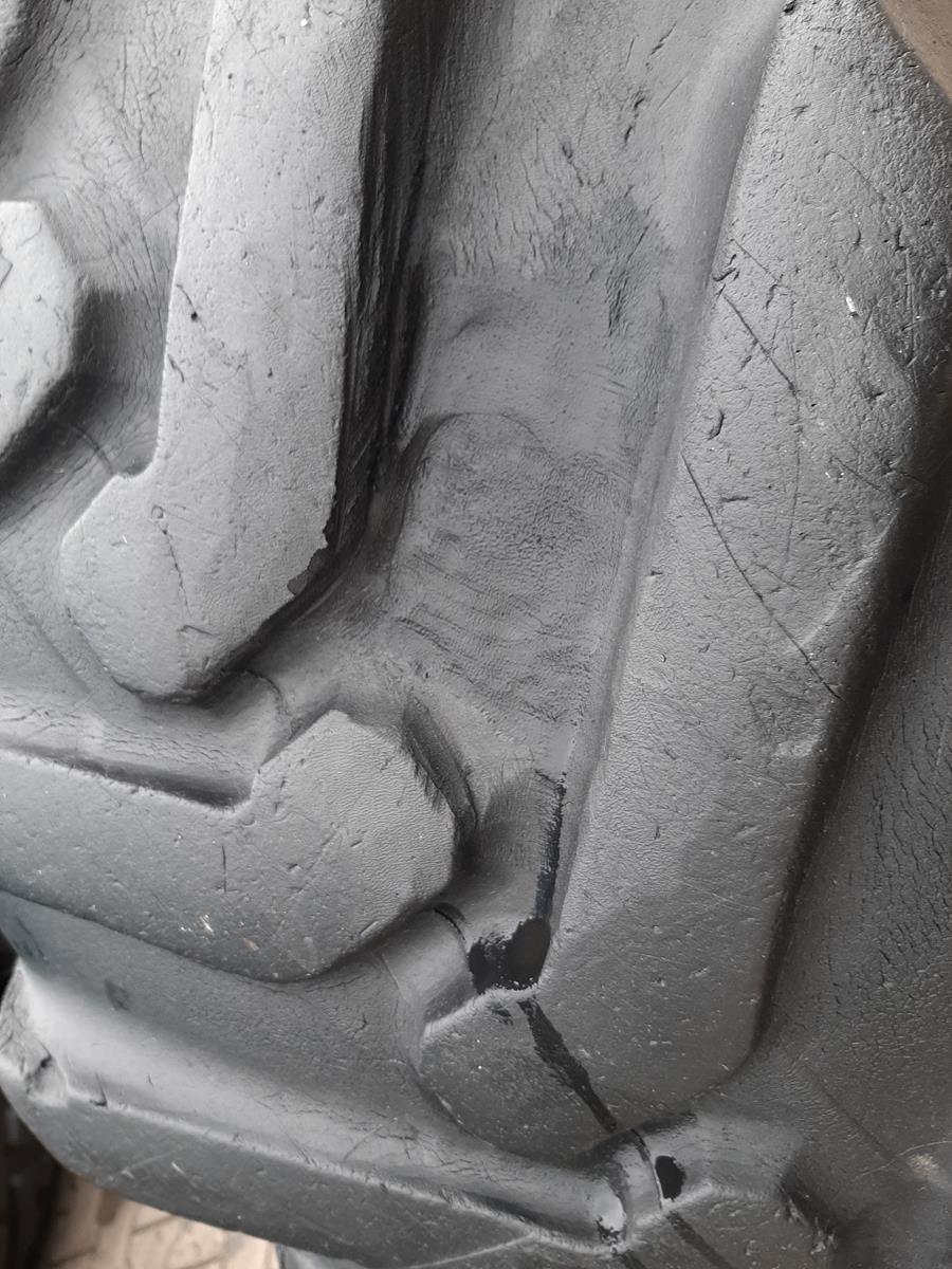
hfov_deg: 53.1
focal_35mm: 26
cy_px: 634
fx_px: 953
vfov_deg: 67.3
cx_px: 476
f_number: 1.7
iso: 64
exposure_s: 1/120
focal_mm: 3.93
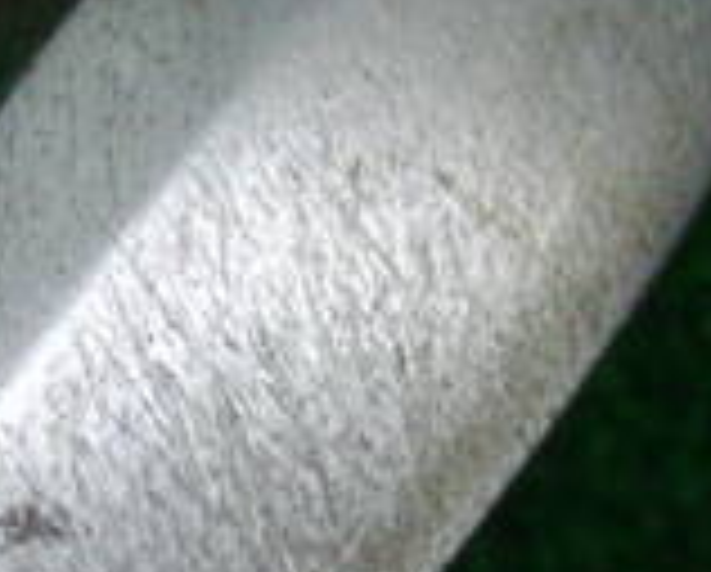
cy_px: 491
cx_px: 184
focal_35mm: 146
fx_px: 3078
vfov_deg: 10.6
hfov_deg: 13.1
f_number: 3.6
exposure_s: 1/80
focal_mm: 6.42
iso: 400
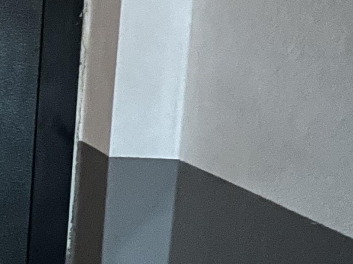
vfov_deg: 26.6
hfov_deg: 28.6
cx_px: -115
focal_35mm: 54
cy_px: 58
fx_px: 551
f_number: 1.8
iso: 640
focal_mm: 1.57
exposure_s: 1/8
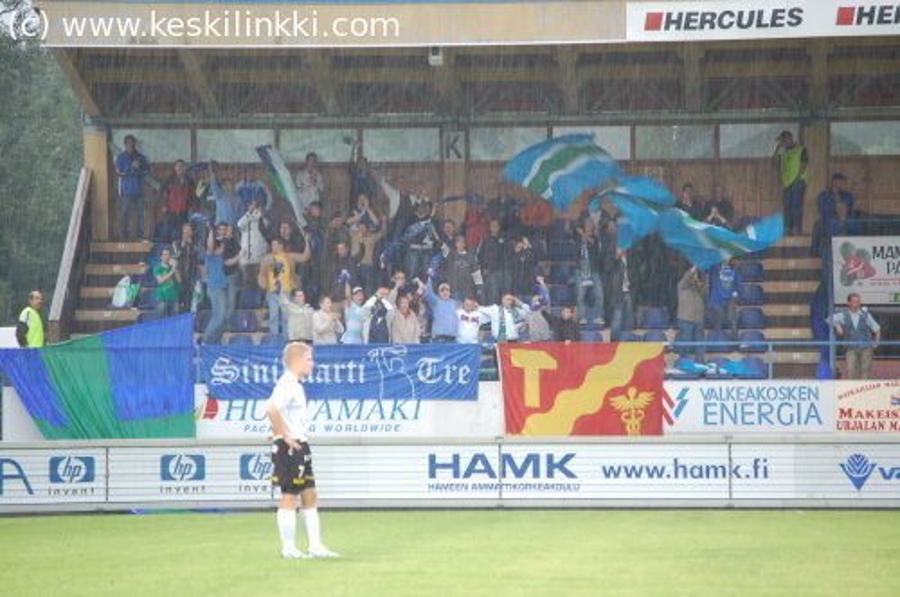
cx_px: 450
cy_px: 298
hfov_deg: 6.9
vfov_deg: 4.6
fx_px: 7490
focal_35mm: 300
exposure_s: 1/50
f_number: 5.6
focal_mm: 200
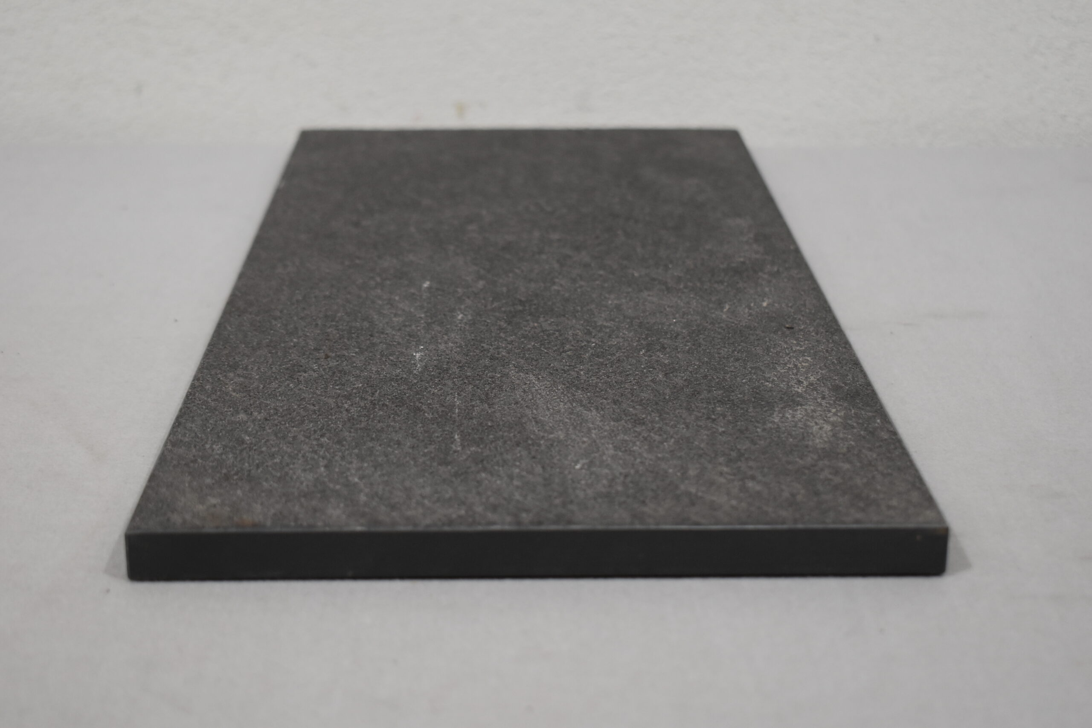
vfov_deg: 20.2
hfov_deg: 29.9
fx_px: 2047
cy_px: 364
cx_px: 546
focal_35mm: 68
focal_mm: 45
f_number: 5
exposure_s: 1/200
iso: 800
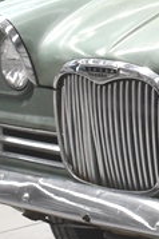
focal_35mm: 266
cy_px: 102
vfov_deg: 7.8
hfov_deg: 4.9
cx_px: 524
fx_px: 1765
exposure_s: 1/320
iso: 1600
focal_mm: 31
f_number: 9
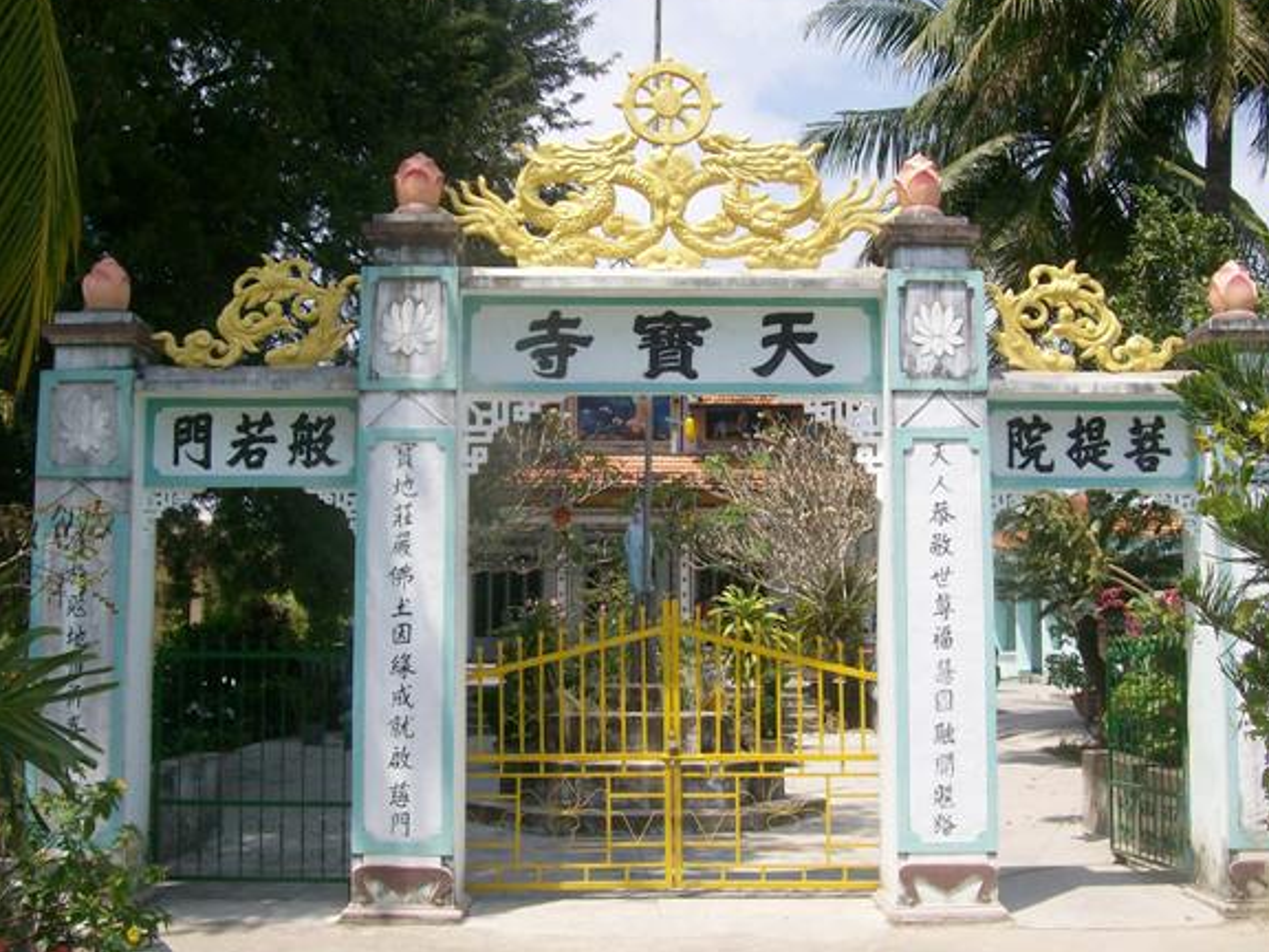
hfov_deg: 46.8
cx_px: 630
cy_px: 461
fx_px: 1466
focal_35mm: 40
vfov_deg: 36.0
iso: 80
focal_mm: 6
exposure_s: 1/560
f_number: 4.8
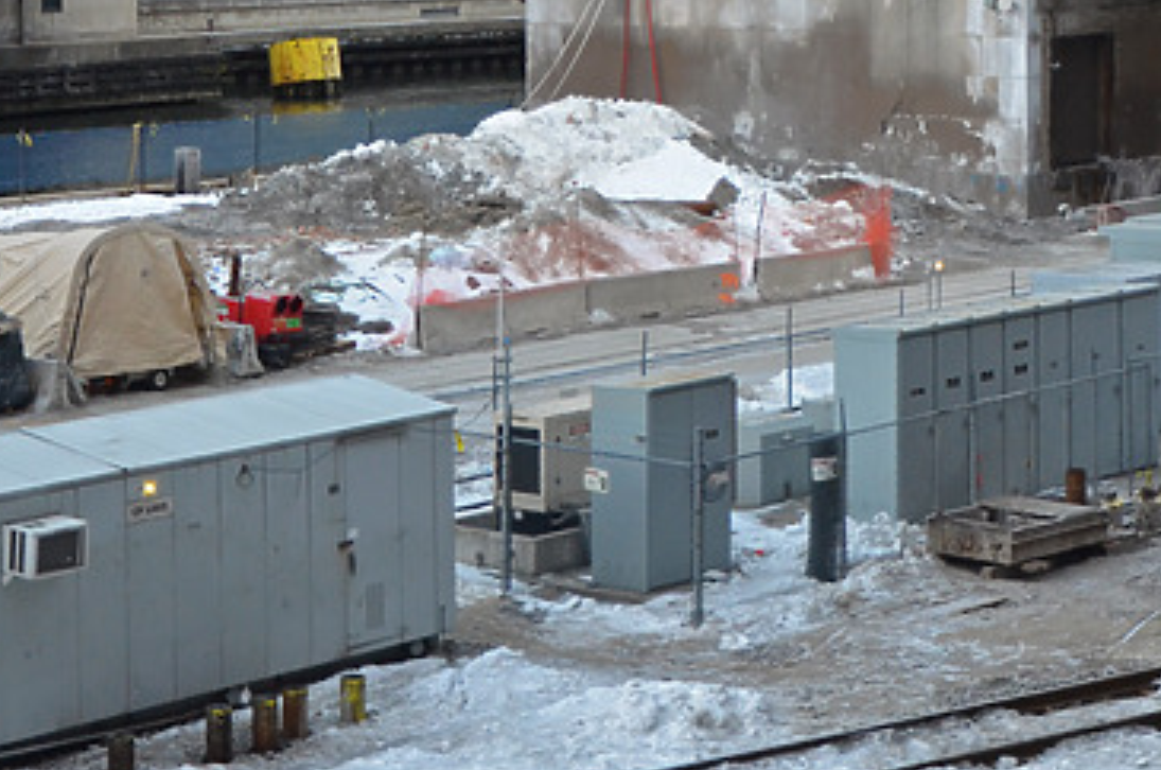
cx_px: 951
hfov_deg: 18.3
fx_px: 3573
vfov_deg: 12.3
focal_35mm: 111
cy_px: 181
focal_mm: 30
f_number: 4.2
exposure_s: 1/50
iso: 800
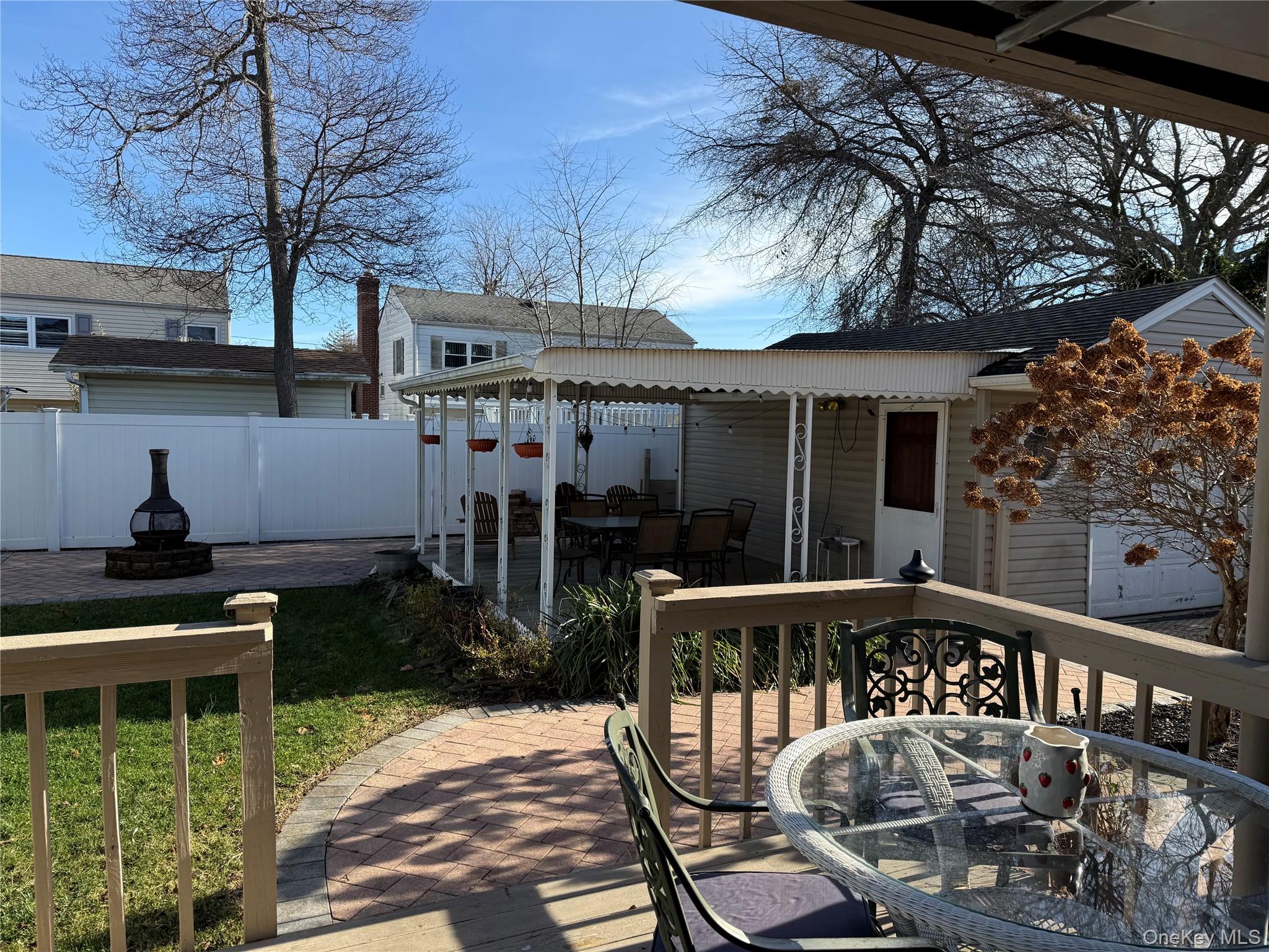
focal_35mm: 24
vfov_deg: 56.8
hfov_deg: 71.6
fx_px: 880
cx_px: 634
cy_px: 476
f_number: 1.78
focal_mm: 6.76
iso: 80
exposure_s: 1/2611
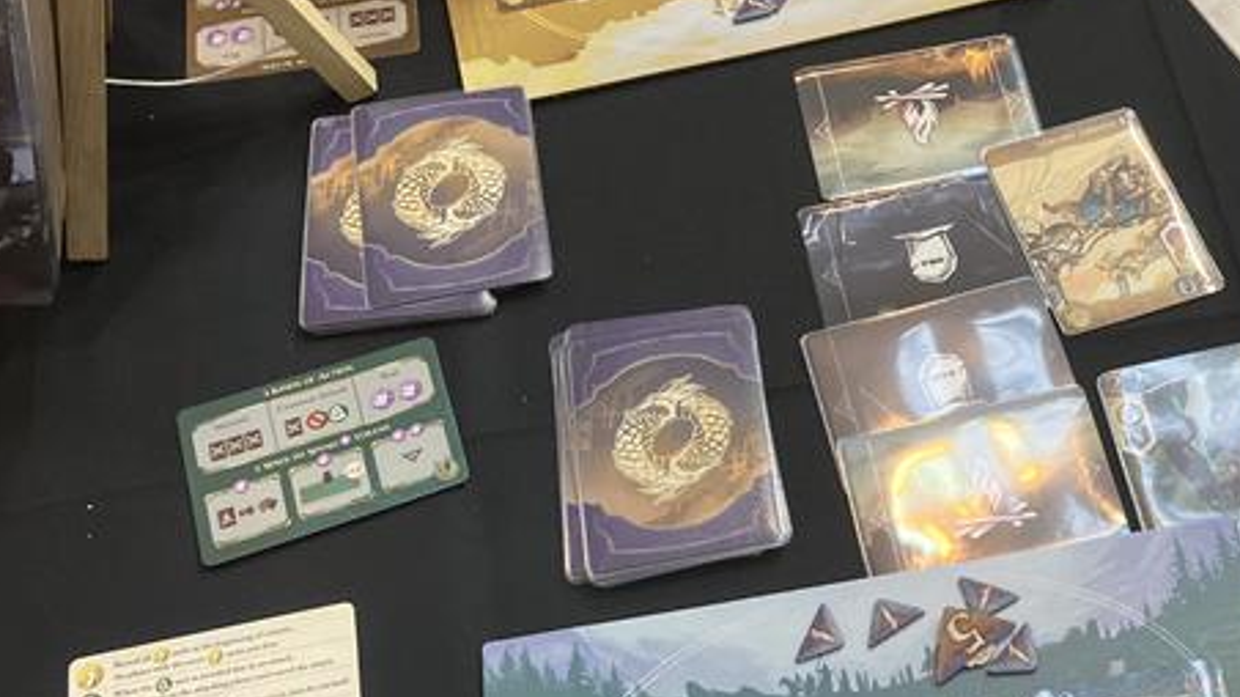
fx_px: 1775
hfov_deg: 37.0
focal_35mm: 54
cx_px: 1010
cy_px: 307
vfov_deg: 22.2
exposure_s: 1/100
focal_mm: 3.99
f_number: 1.8
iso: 80
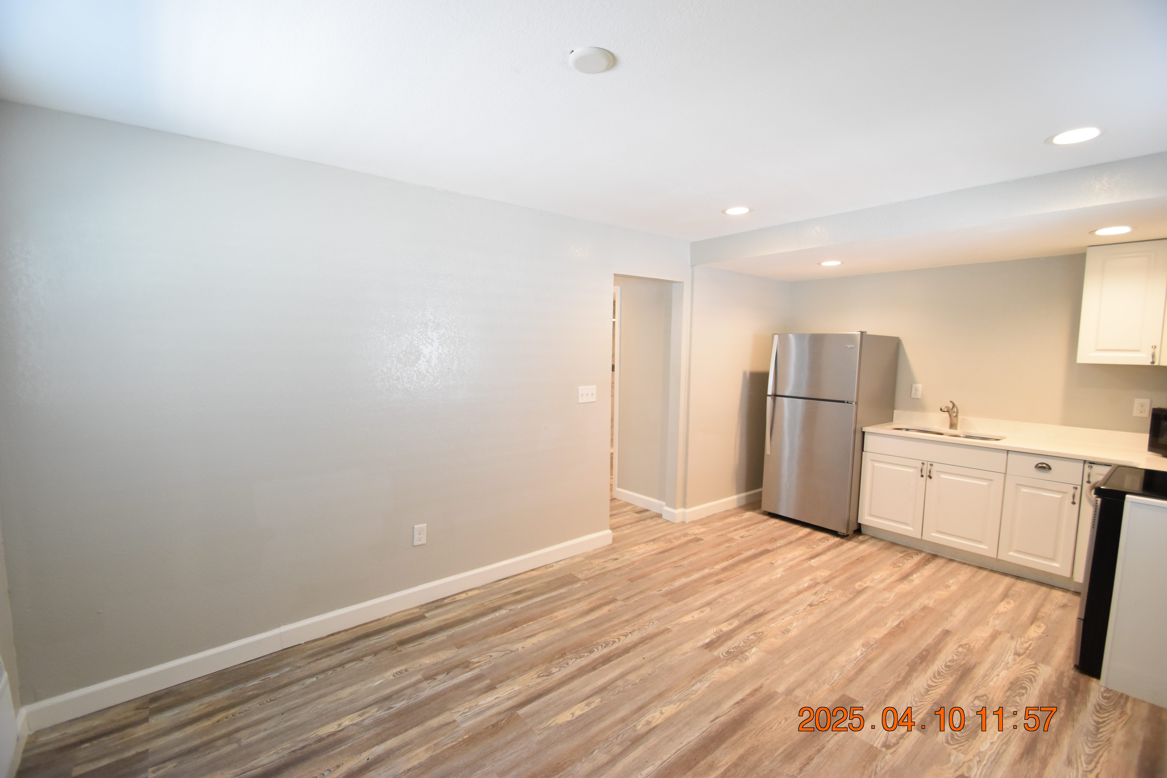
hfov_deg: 100.4
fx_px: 486
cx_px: 584
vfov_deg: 77.3
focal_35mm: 15
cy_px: 389
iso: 1100
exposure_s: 1/60
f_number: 3.5
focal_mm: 10
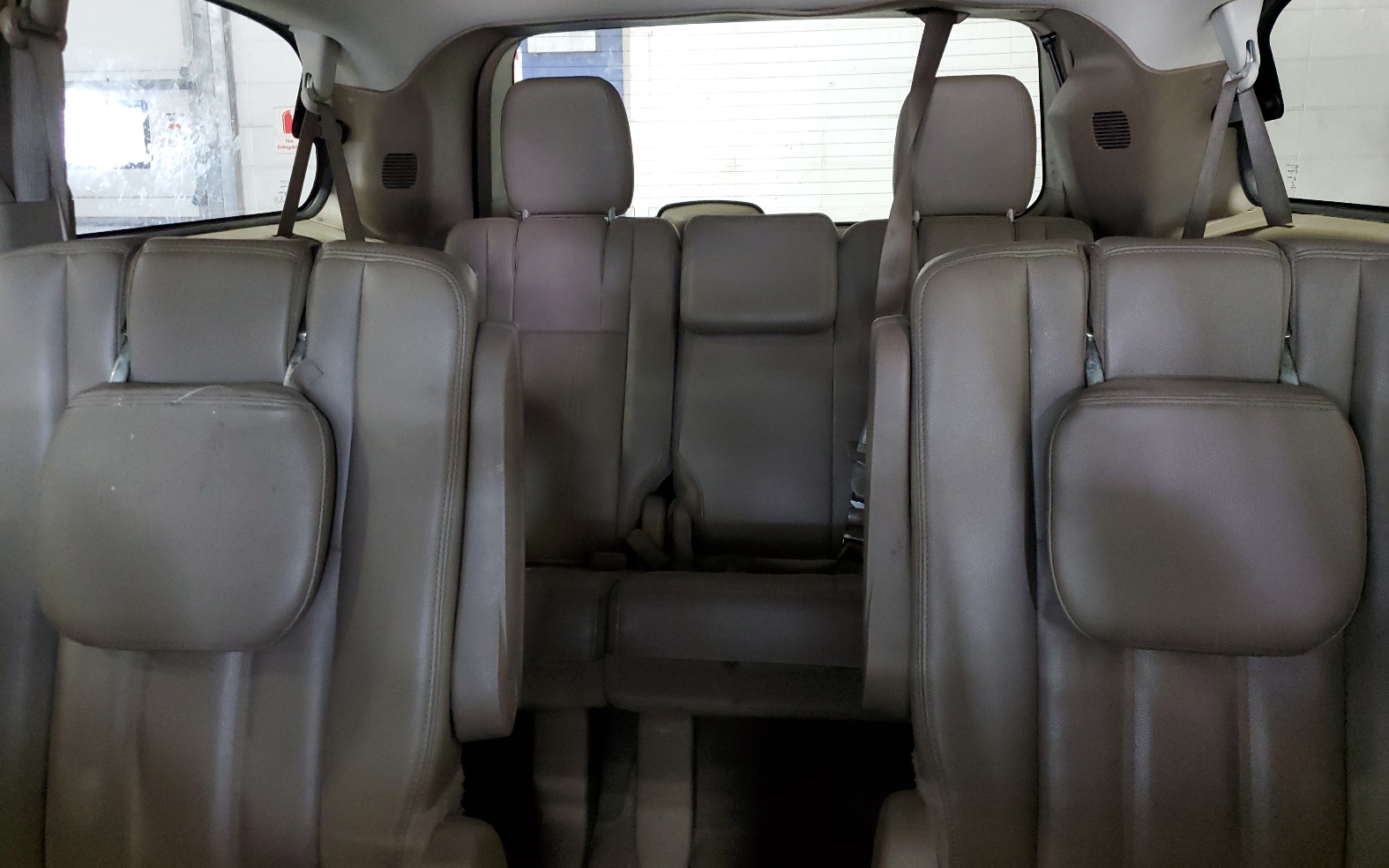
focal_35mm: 28
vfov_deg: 44.5
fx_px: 1060
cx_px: 691
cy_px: 423
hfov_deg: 66.5
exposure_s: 1/24
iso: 331
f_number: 1.5
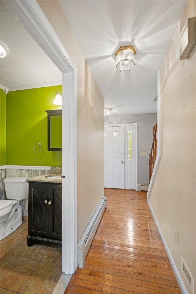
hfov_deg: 75.5
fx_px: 127
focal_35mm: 16
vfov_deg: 98.5
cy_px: 147
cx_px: 98
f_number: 7.1
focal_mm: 15.5
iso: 250
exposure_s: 1.3
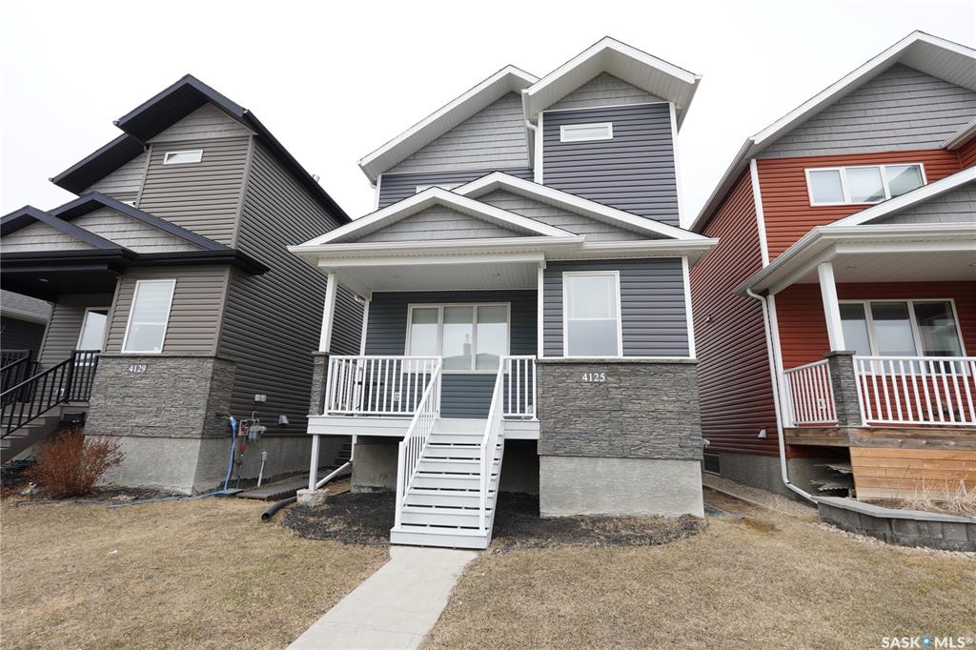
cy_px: 325
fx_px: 447
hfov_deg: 95.0
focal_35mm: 16
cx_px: 488
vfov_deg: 72.0
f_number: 7.1
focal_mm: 11
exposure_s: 1/100
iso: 100
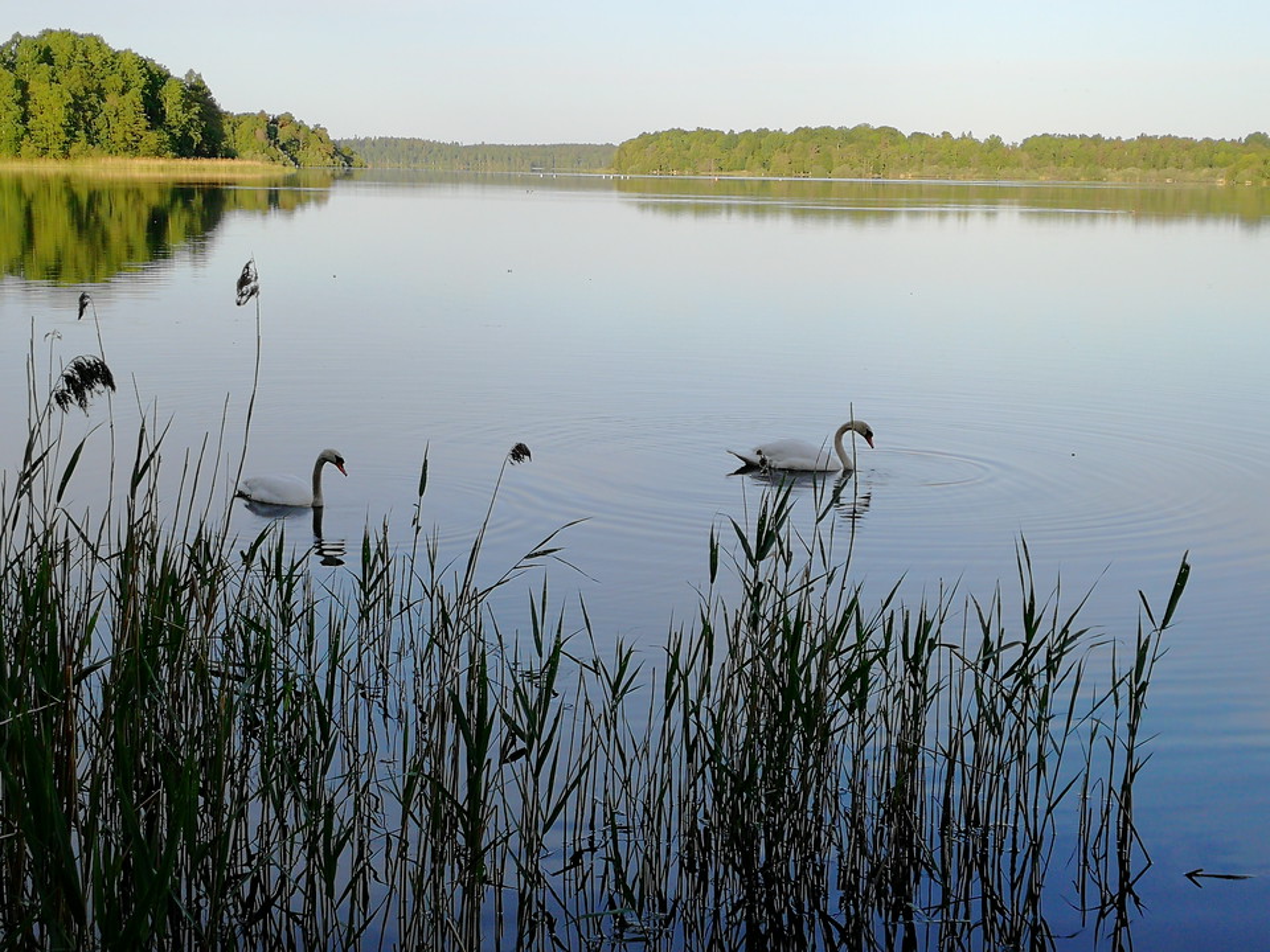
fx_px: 1798
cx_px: 635
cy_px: 476
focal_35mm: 49
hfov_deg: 38.9
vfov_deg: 29.7
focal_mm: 3.95
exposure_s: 1/497
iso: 50
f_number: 2.2
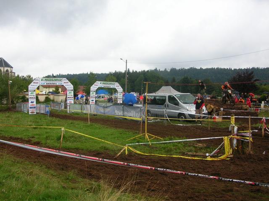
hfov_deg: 46.8
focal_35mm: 40
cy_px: 100
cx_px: 134
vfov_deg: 36.0
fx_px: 311
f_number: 3
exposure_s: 1/264
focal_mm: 6.6
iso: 50
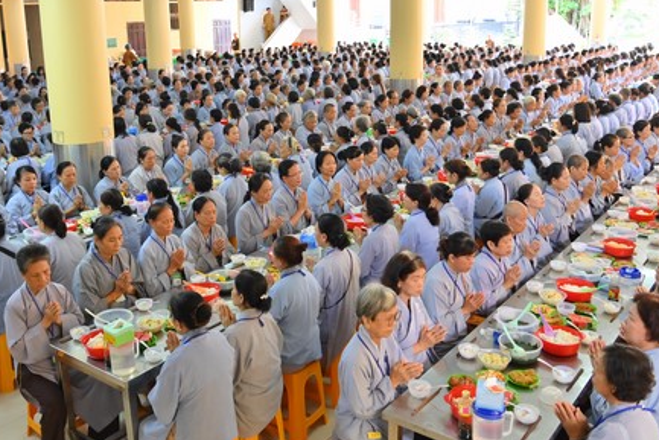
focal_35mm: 36
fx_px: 659
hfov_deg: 53.0
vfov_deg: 36.7
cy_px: 168
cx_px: 297
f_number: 5.6
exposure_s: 1/60
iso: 1250
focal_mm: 24
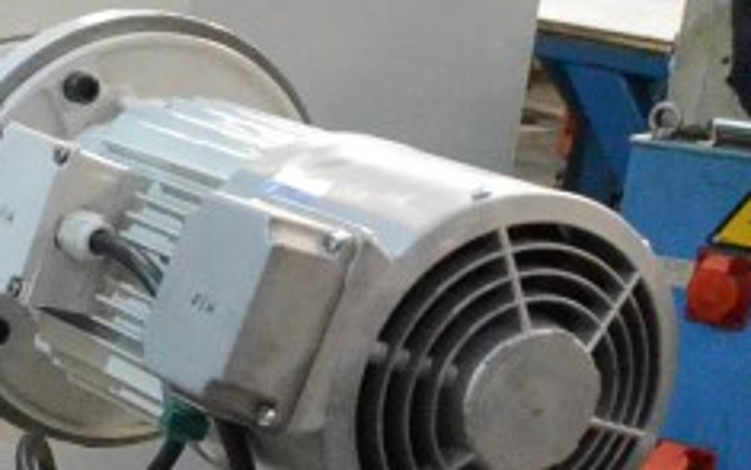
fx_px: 2600
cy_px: 809
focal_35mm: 127
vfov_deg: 9.9
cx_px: -836
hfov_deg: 13.6
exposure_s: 1/160
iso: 6400
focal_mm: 18
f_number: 6.3
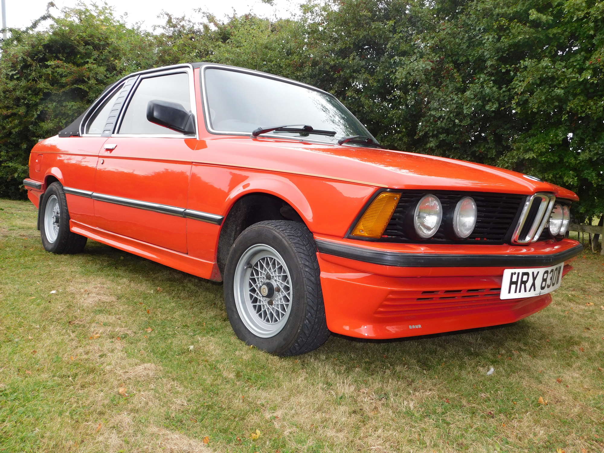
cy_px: 226
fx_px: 523
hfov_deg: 60.0
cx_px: 302
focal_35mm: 30
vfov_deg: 46.8
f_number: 3.2
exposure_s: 1/320
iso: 125
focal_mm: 5.3
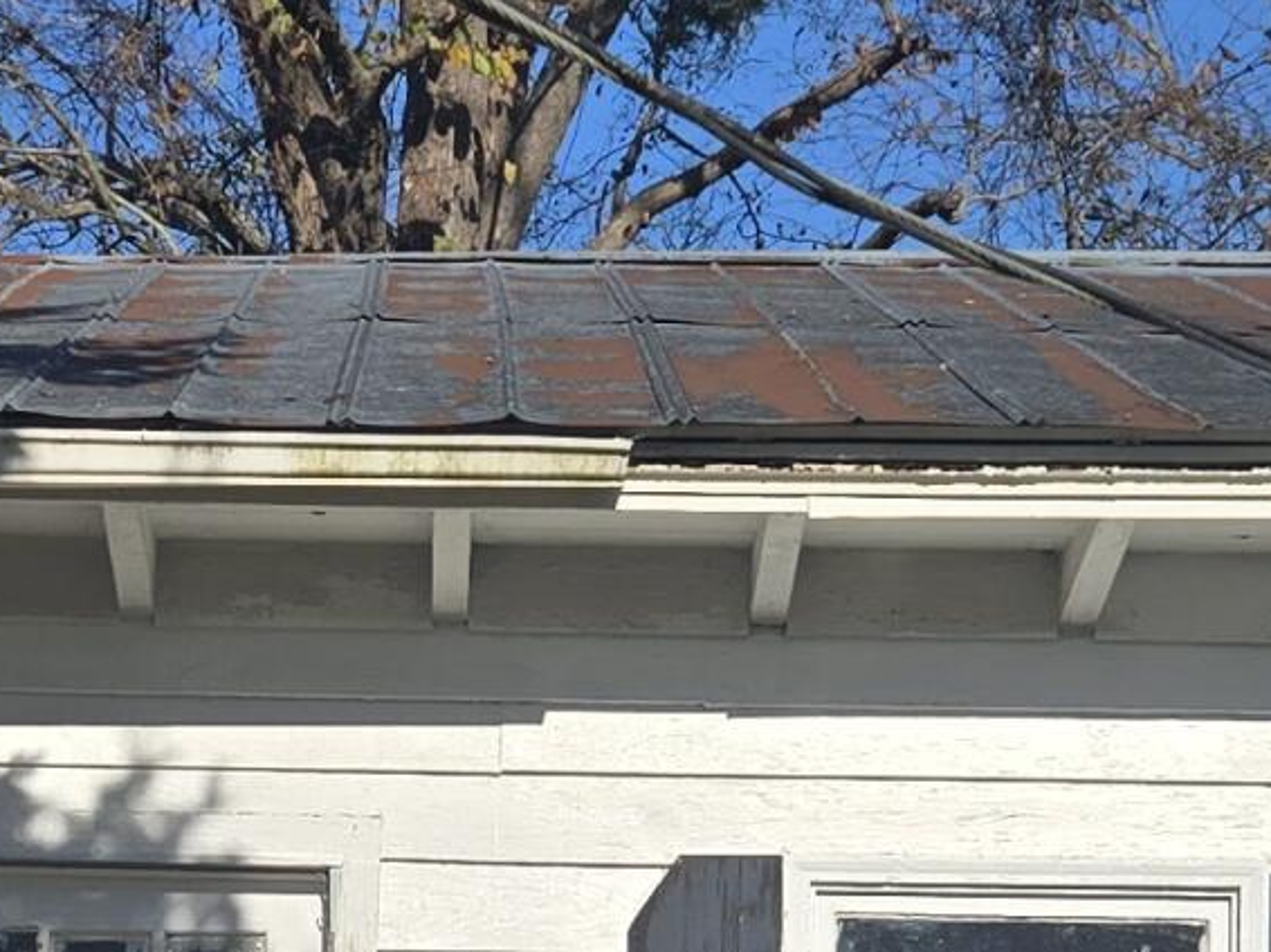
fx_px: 4478
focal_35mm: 122
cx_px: 137
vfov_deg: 11.9
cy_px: 1159
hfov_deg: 16.0
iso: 25
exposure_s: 1/3381
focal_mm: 5.4
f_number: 1.8
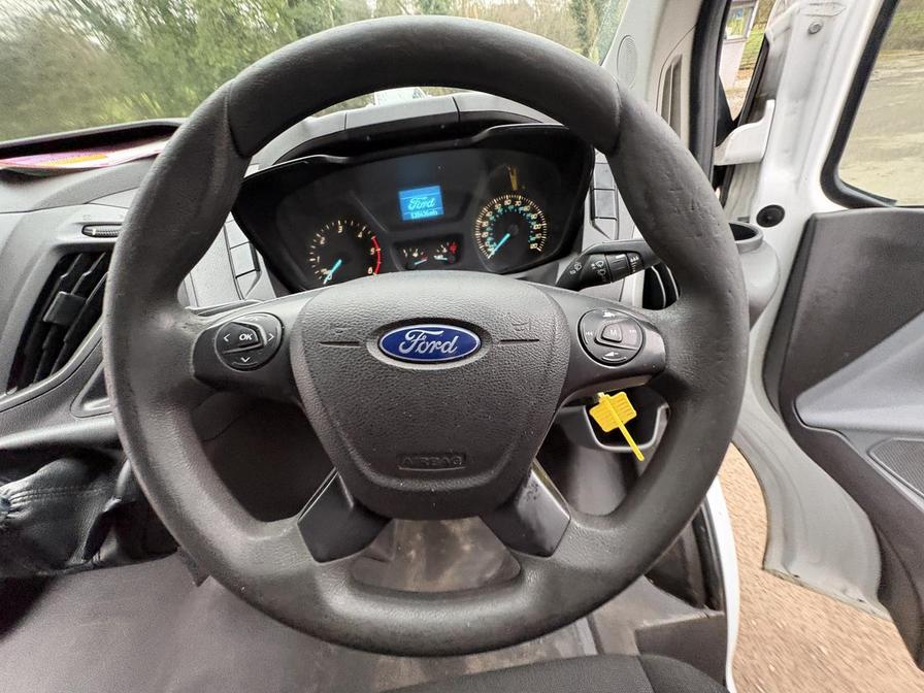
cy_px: 346
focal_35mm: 14
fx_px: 374
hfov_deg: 102.1
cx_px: 462
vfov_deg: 85.7
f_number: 2.2
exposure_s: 1/60
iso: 500
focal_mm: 2.22
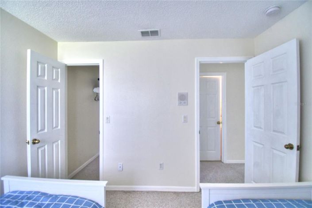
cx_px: 156
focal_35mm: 15
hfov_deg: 100.4
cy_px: 104
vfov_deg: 77.2
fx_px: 130
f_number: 4.5
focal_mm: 10
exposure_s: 1/50
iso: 400
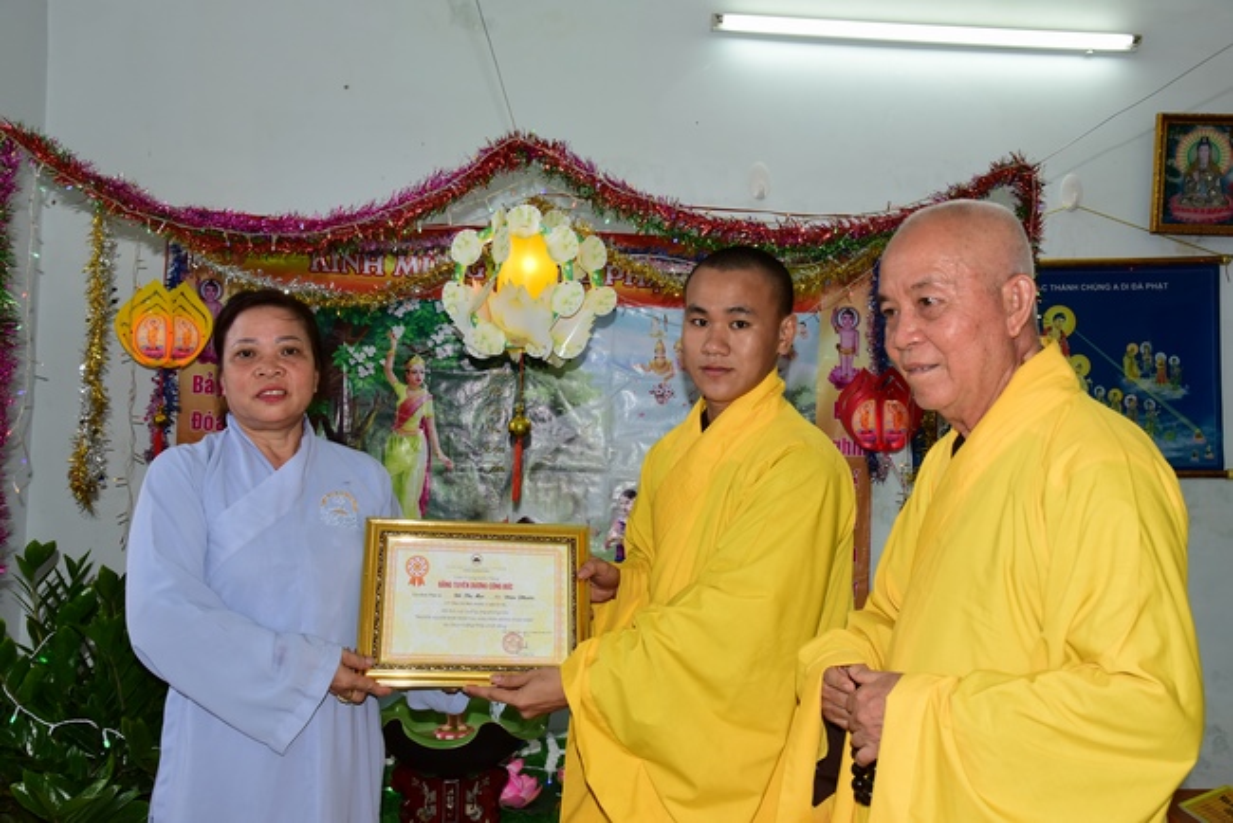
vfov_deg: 37.9
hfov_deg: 54.4
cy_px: 412
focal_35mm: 35
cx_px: 616
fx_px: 1199
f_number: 8
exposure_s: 1/60
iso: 1000
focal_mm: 35
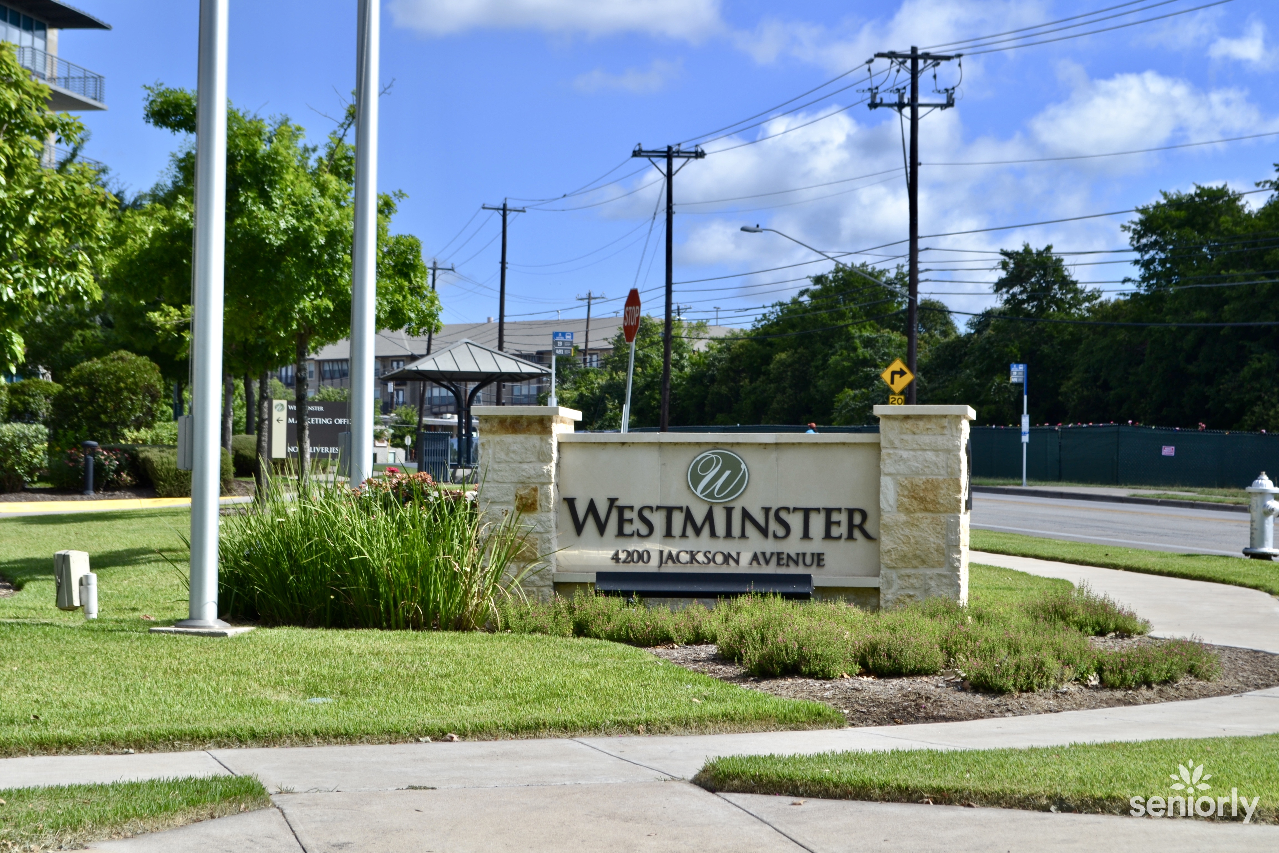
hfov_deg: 29.9
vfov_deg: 20.2
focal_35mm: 68
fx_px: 2398
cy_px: 426
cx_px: 640
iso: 100
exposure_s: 1/200
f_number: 7.1
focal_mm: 45
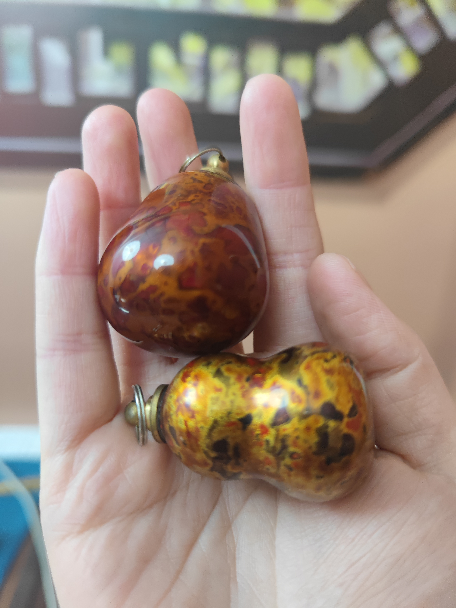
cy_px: 304
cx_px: 228
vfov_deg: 49.0
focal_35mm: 38
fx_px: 667
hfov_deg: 37.7
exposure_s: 1/84
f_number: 1.95
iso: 228
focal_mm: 7.59
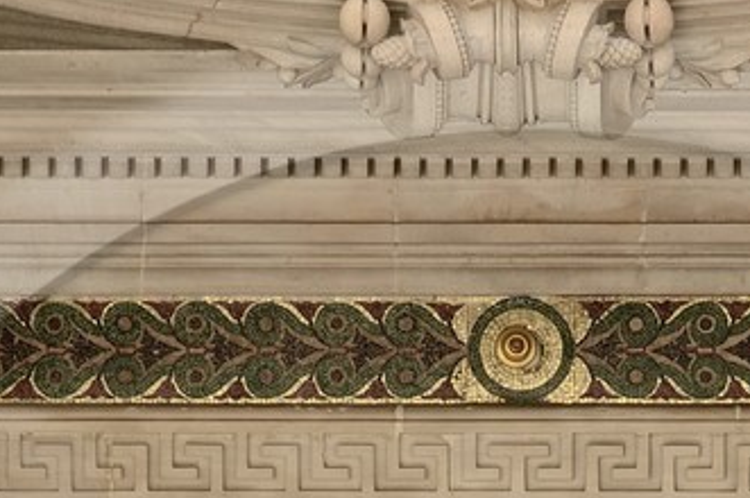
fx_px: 3621
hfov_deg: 11.8
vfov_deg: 7.6
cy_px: 967
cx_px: 530
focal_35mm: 174
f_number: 3.5
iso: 200
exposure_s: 1/100
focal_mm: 36
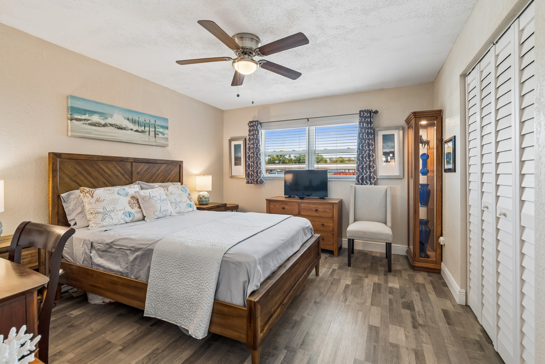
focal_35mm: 15
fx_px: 227
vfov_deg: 77.3
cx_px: 272
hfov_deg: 100.4
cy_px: 182
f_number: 7.1
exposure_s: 1/40
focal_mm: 10
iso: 100
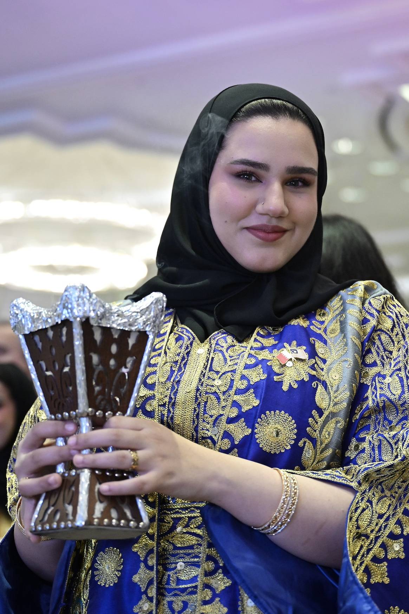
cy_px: 307
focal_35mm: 54
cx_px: 204
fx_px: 920
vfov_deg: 36.9
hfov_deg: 25.1
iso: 2000
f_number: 2.8
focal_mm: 54
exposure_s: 1/200
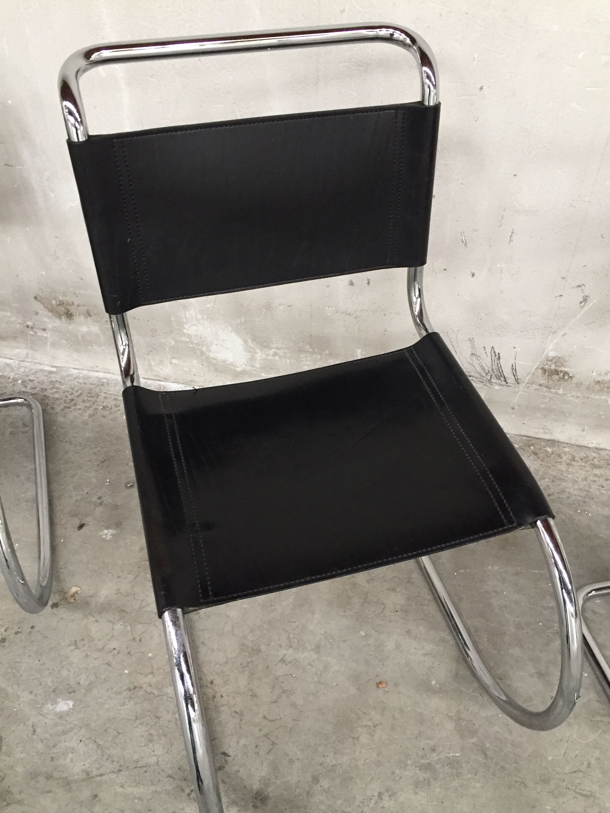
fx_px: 681
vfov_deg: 61.7
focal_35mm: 29
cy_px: 406
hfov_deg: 48.2
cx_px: 305
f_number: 2.2
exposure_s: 1/25
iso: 250
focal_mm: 4.15
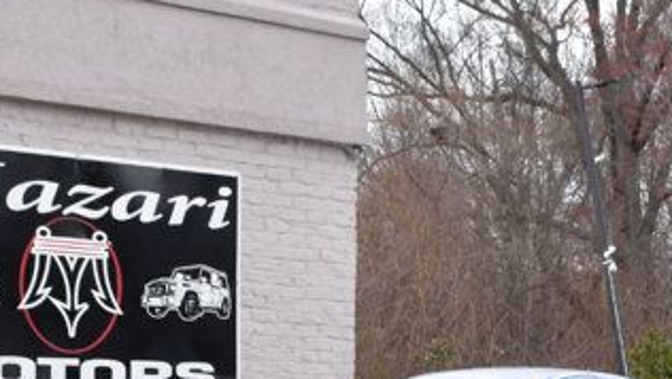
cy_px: 660
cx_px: 498
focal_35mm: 148
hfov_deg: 14.5
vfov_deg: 8.0
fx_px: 2633
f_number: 10
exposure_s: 1/200
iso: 400
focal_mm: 29
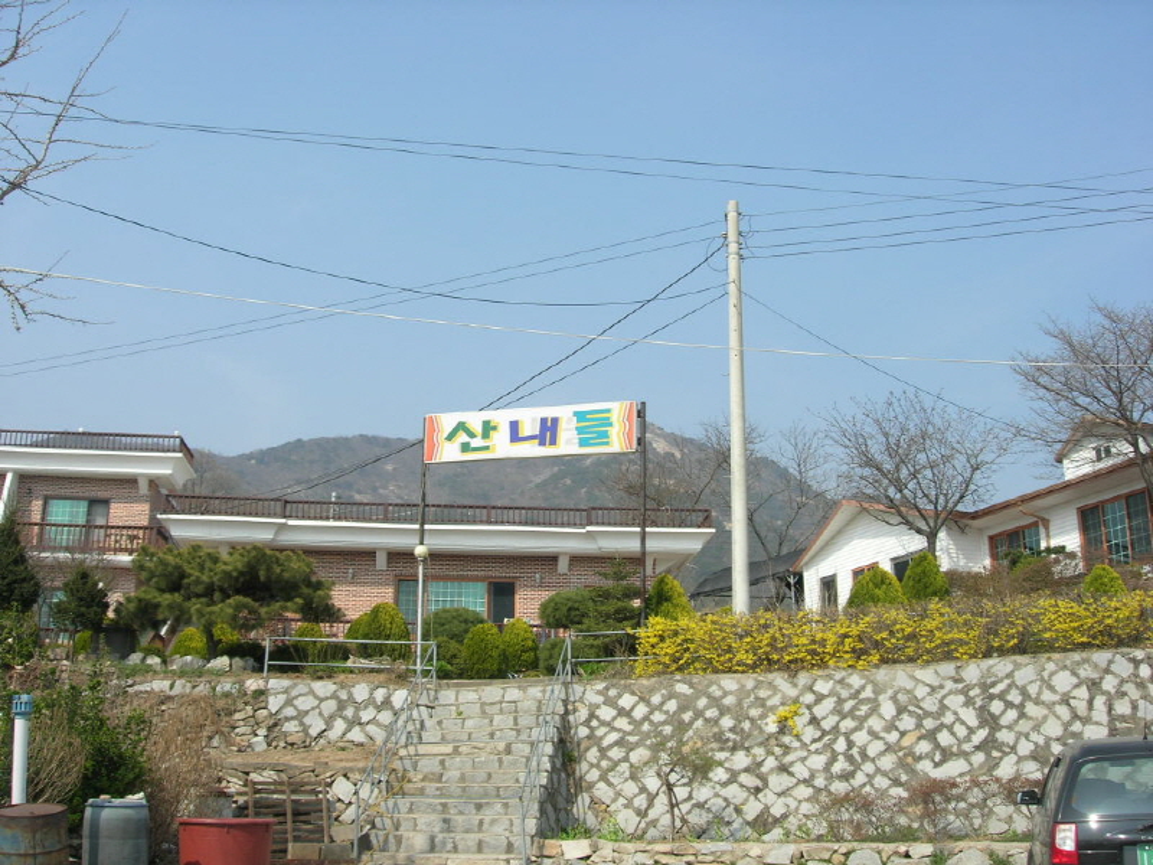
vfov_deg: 37.7
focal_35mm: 38
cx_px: 576
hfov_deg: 49.0
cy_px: 432
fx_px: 1266
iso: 64
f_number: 4.8
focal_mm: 7.8
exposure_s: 1/527
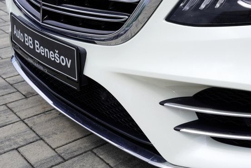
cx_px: 204
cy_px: 52
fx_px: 418
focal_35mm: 60
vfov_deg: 22.5
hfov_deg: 32.4
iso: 100
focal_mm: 32
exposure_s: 1/200
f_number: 10
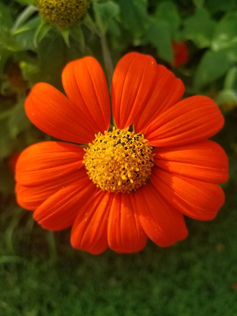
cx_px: 118
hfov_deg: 53.1
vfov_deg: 67.3
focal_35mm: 26
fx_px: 237
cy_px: 158
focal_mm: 4.25
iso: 50
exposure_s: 1/1104
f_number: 1.7
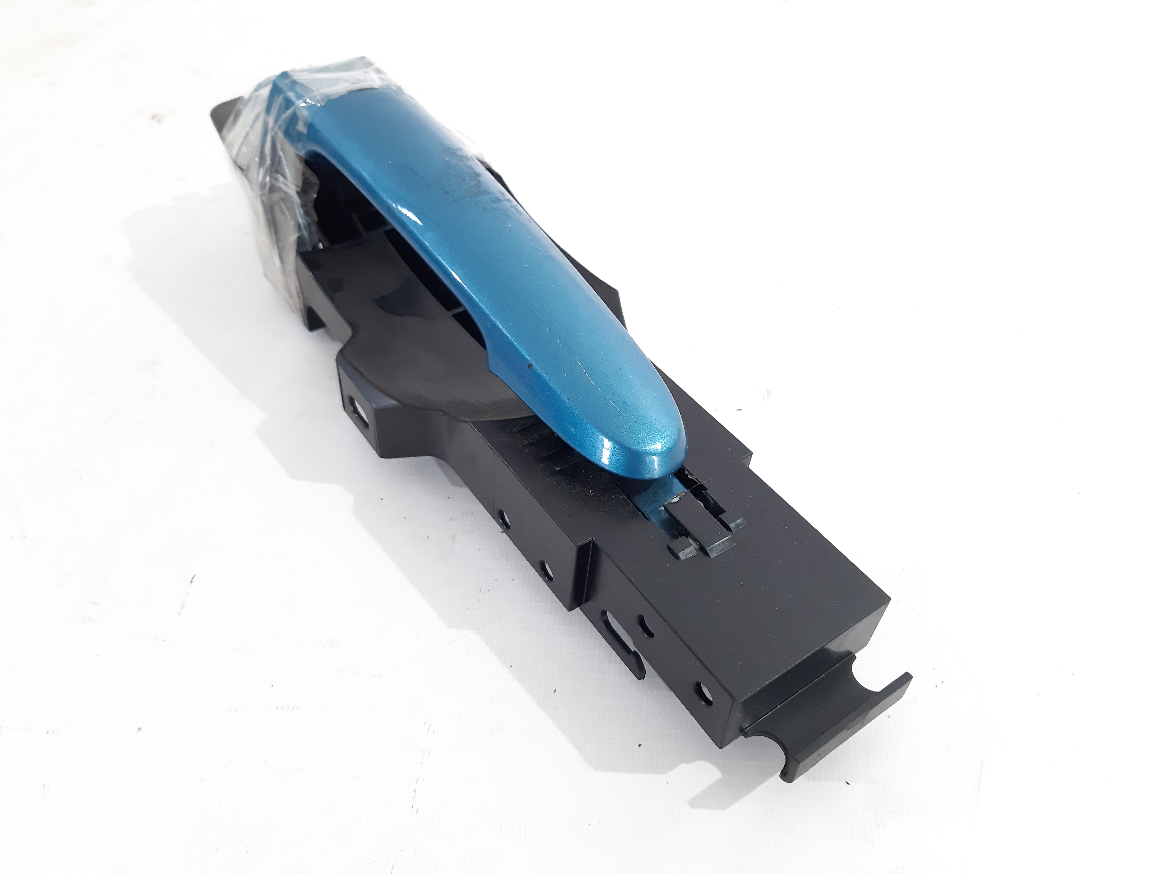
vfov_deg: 51.4
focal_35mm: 27
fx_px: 909
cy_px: 437
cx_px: 583
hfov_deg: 65.3
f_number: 1.7
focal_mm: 3.93
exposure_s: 1/50
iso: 200
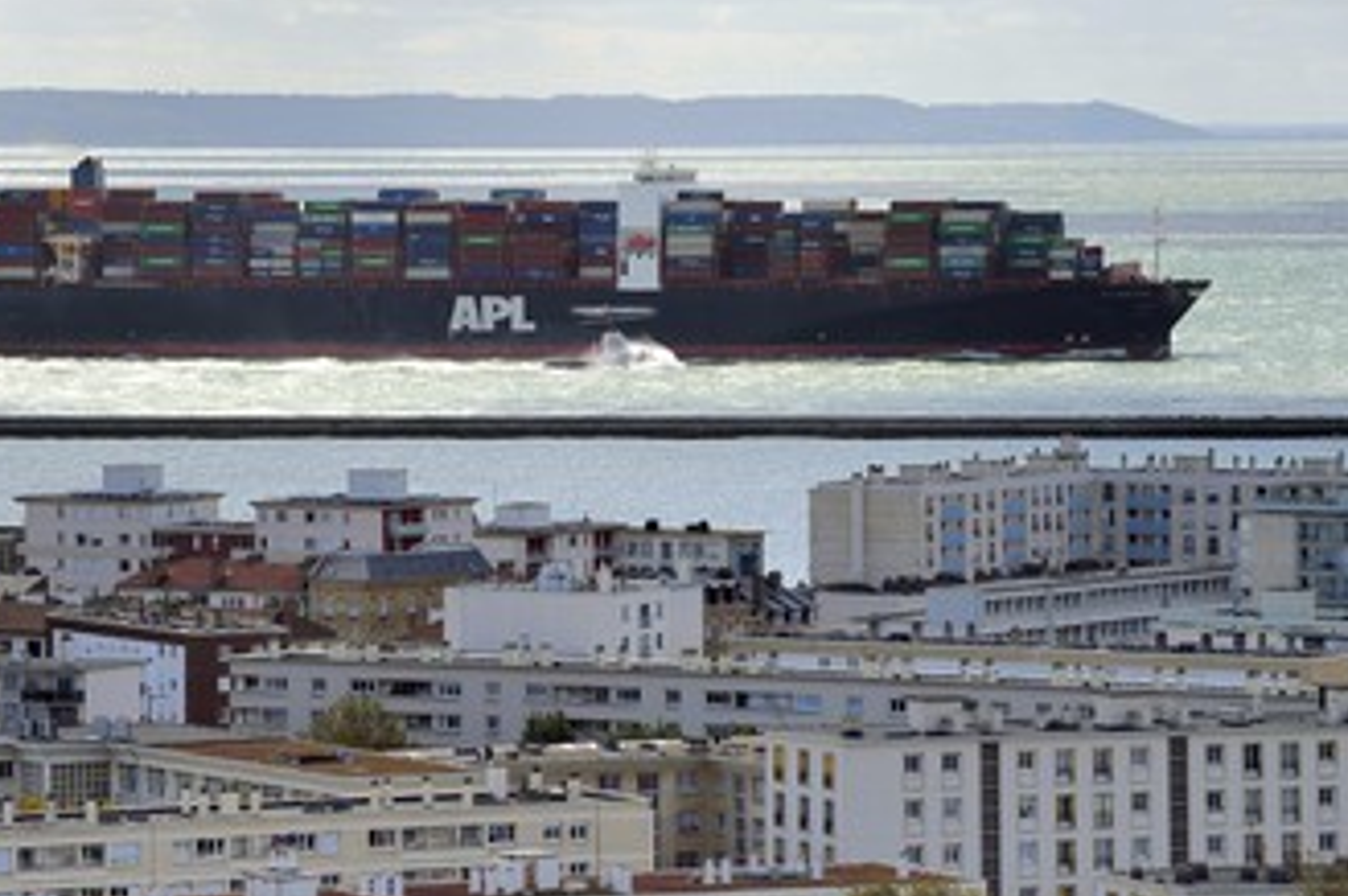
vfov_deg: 5.9
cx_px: 610
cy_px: 411
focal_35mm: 231
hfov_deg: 8.9
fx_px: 8641
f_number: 13
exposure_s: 1/400
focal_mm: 180
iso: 200
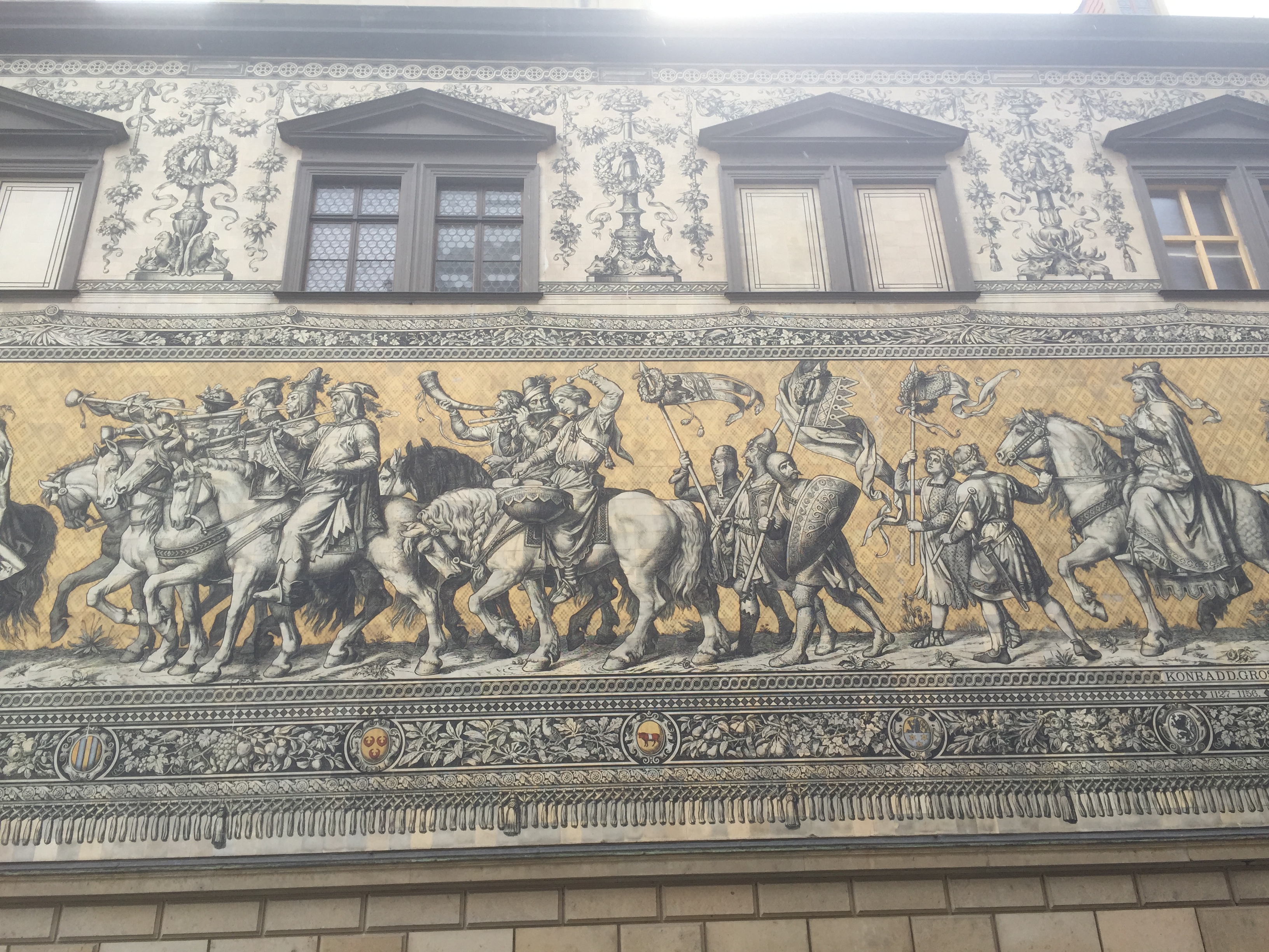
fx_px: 1063
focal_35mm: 29
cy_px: 476
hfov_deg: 61.7
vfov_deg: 48.2
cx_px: 634
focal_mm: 4.15
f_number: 2.2
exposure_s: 1/638
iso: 32
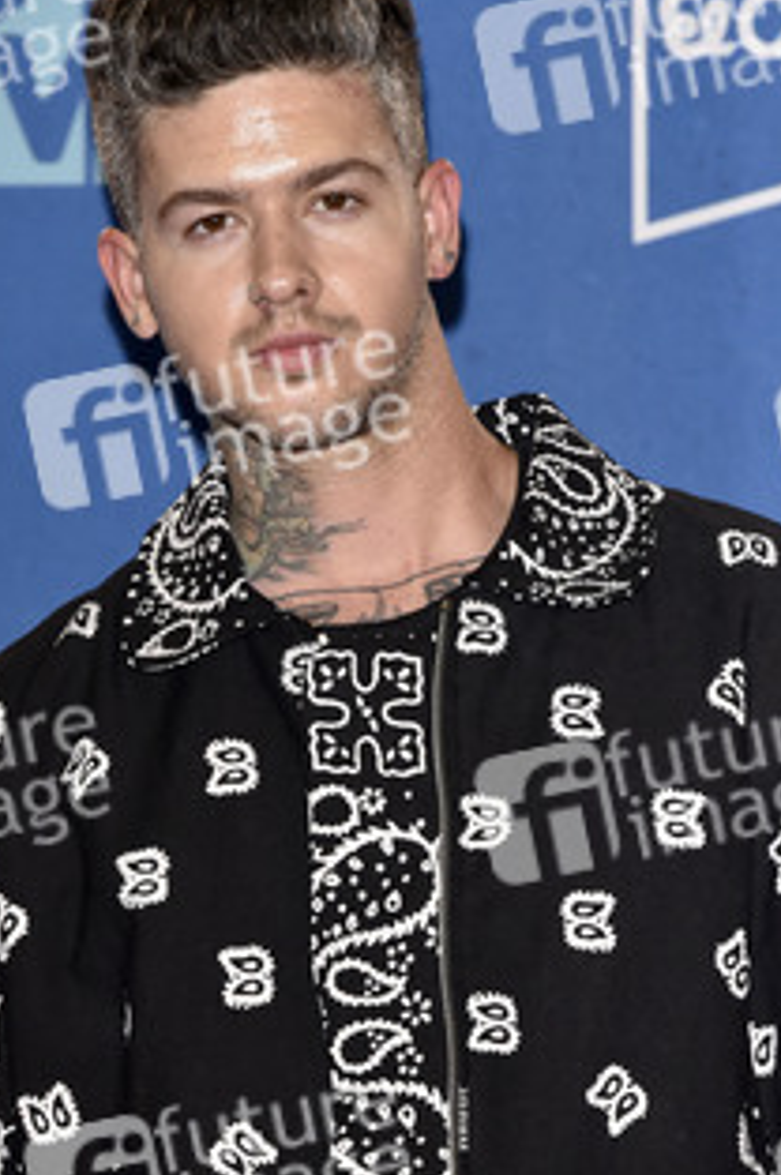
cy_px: 608
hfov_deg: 5.4
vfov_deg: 8.1
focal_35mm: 256
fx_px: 8349
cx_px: 327
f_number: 6.3
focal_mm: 200
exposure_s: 1/250
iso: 1600
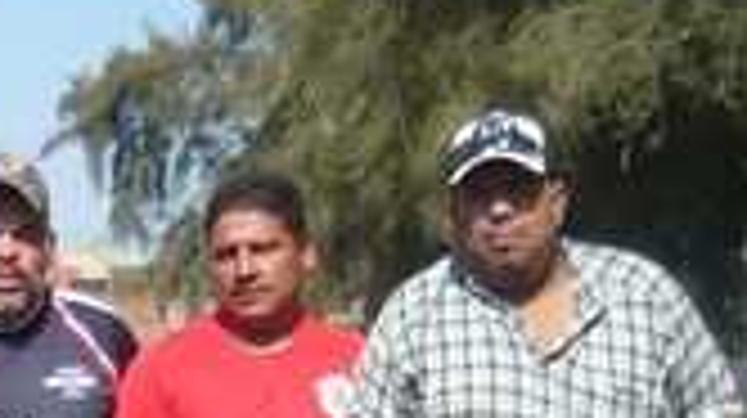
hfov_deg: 14.5
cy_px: 872
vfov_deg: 8.2
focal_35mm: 139
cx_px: -356
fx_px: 2751
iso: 100
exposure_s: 1/160
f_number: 8
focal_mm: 5.5
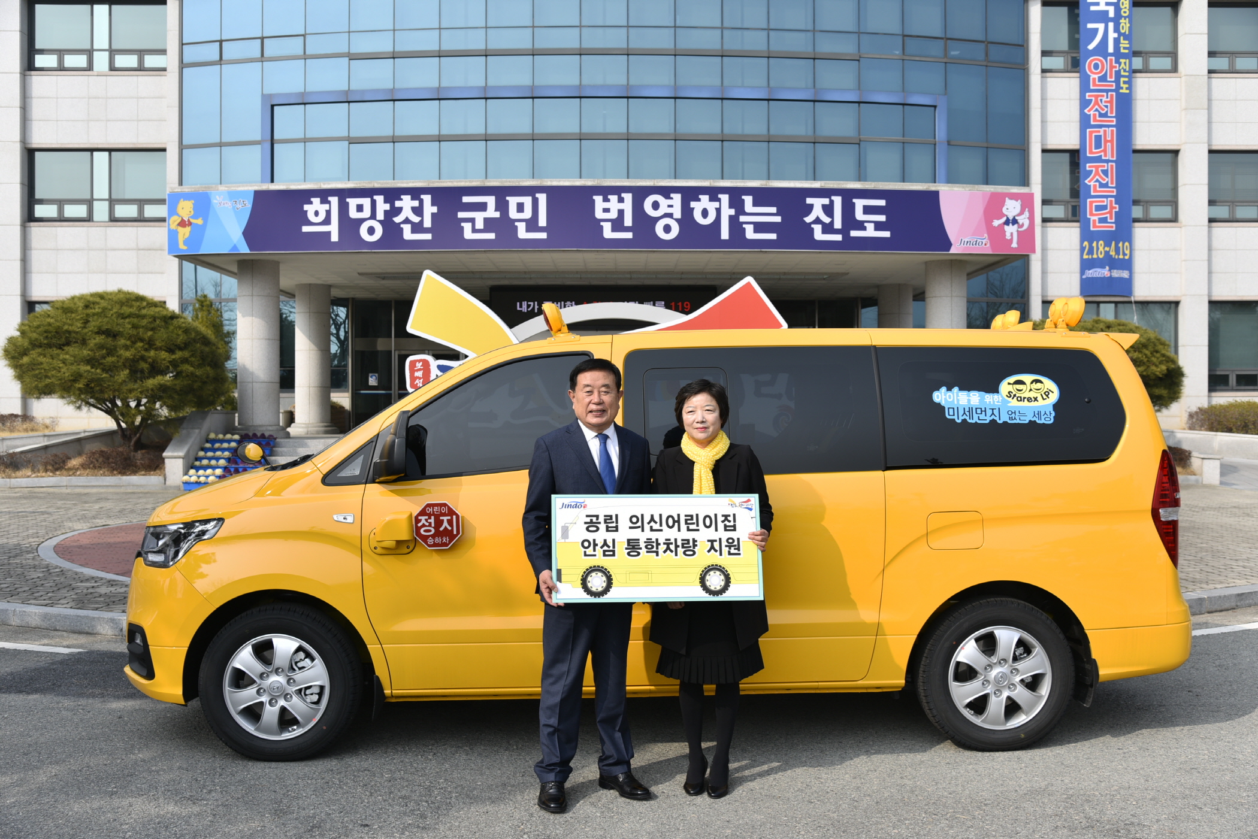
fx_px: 1223
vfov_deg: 37.9
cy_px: 420
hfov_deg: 54.4
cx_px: 629
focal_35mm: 35
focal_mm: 35
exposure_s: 1/125
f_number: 5.6
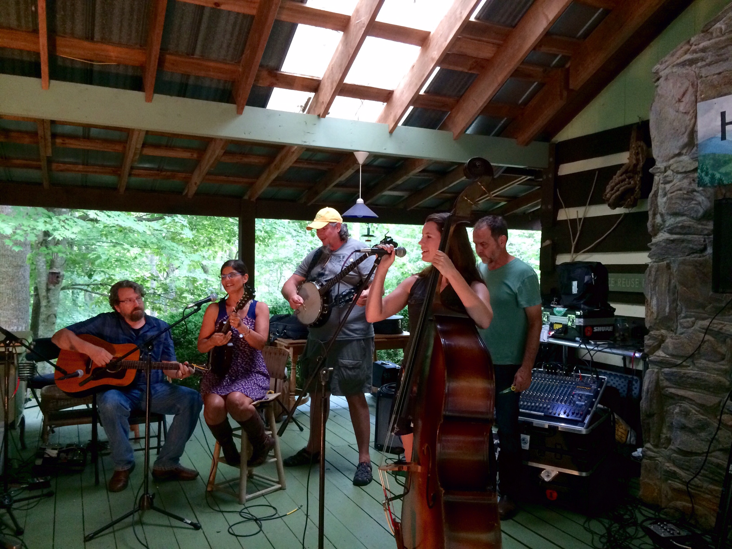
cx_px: 366
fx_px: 613
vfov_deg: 48.2
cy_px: 274
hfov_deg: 61.7
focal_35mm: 29
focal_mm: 4.15
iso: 200
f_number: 2.2
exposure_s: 1/30
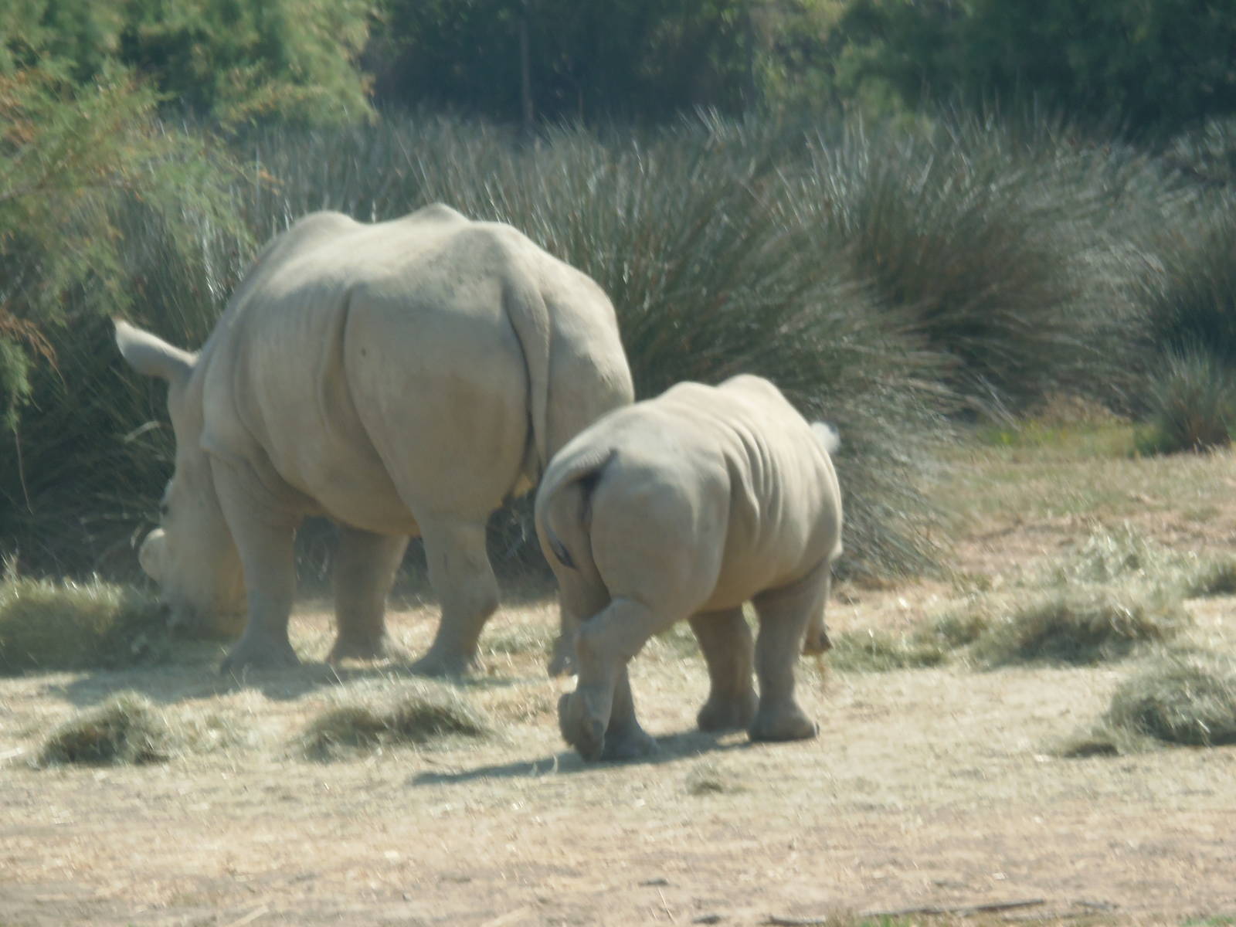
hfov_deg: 5.2
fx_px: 13711
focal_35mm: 384
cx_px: 618
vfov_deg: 3.9
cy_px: 464
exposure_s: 1/160
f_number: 5
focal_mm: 71.1
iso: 64
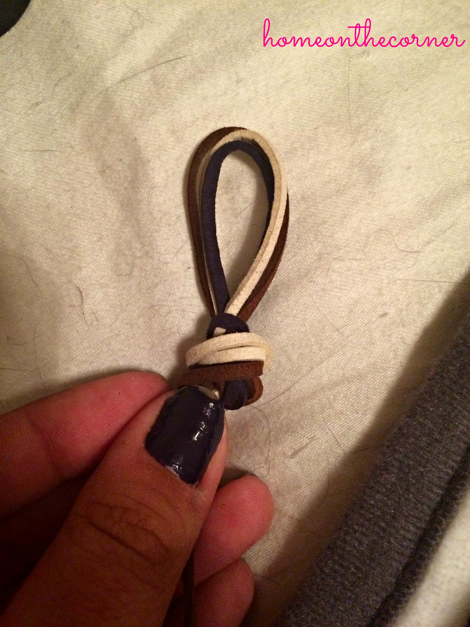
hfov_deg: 48.2
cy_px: 314
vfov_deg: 61.7
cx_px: 235
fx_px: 525
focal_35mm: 29
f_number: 2.2
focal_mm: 4.15
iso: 320
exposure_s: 1/24
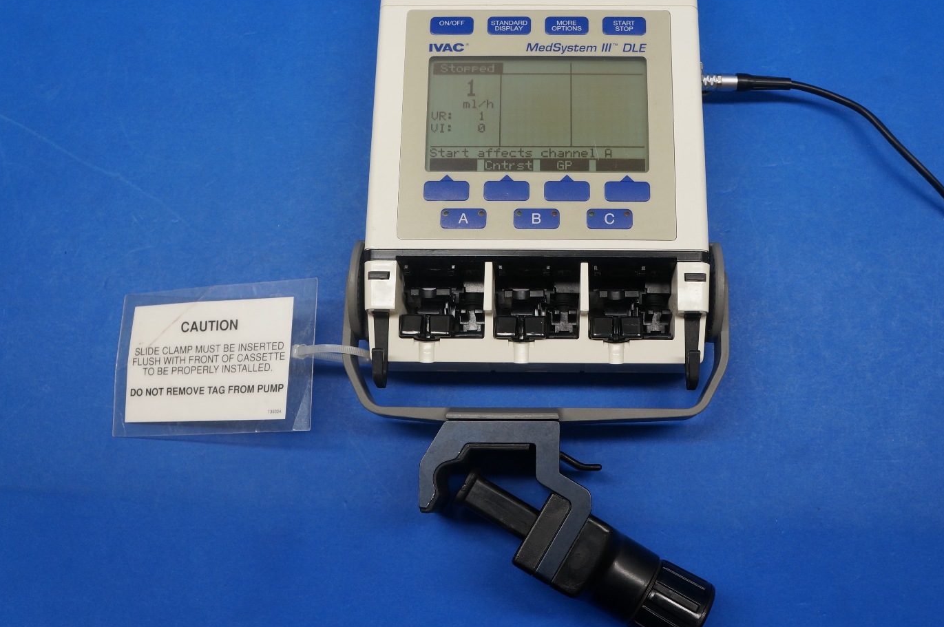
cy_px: 278
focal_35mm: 35
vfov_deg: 37.7
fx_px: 917
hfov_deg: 54.2
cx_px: 547
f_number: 5
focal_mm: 20
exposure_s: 1/100
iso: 400
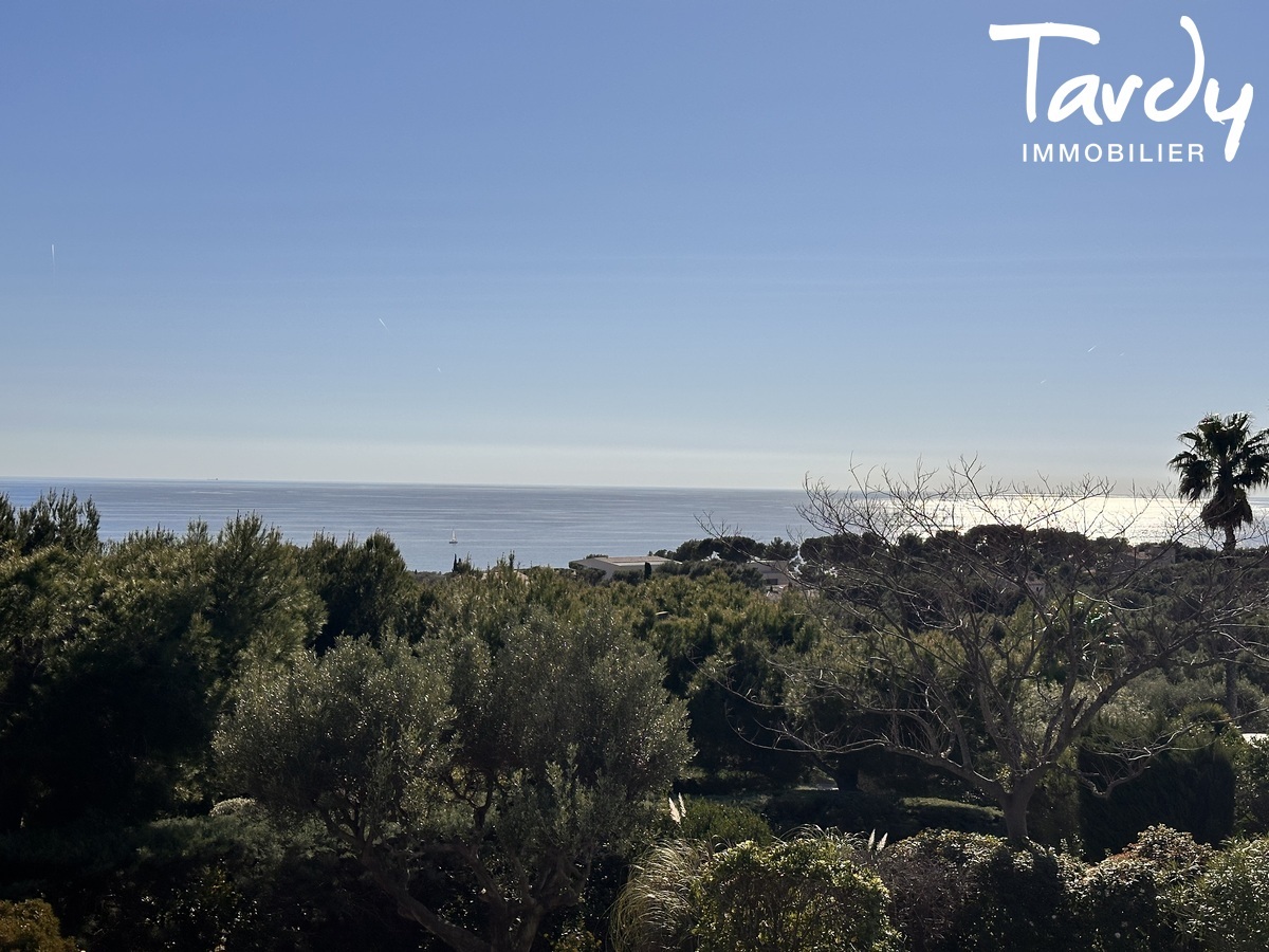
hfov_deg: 39.7
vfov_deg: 30.3
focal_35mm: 48
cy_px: 476
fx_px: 1760
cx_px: 634
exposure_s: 1/12048
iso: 64
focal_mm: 6.86
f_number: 1.78
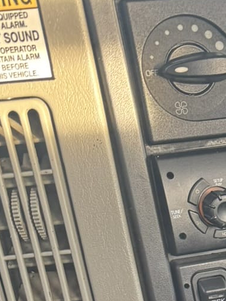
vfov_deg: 18.2
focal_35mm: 97
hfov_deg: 13.6
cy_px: 443
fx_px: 845
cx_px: 407
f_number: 1.78
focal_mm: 6.76
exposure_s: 1/117
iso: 200
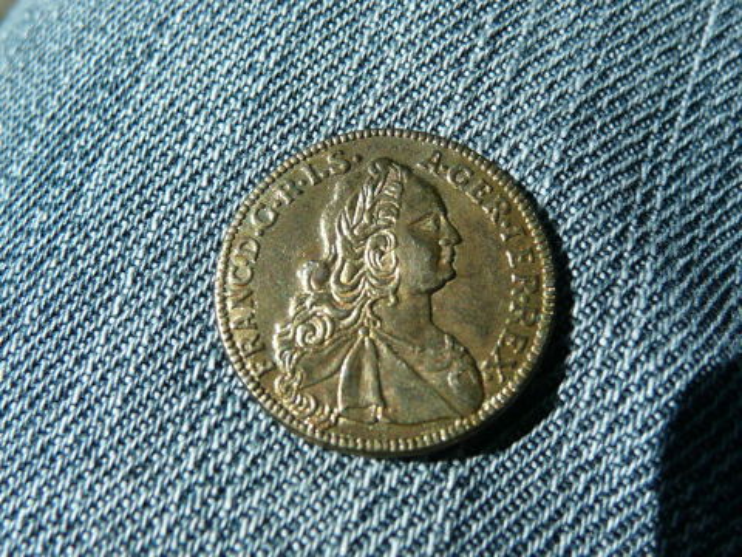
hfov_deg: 49.0
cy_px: 278
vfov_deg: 37.7
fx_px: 815
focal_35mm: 38
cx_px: 371
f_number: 3.5
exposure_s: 1/800
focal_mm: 5.2
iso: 100
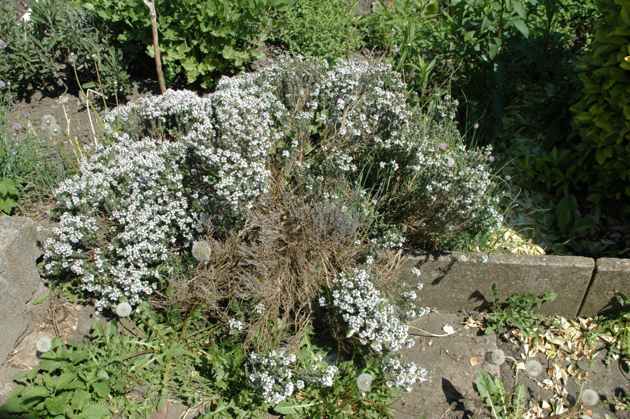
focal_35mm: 36
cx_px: 315
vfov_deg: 36.8
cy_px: 210
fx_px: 629
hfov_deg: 53.2
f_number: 11
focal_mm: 24
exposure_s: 1/500
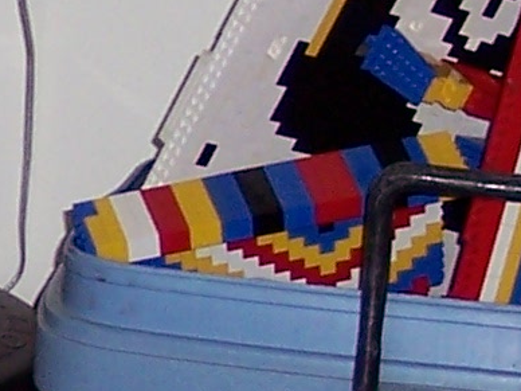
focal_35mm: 287
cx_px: -623
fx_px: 4320
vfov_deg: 5.2
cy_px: 159
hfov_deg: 6.6
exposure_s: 1/60
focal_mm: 8
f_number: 2.8
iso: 100
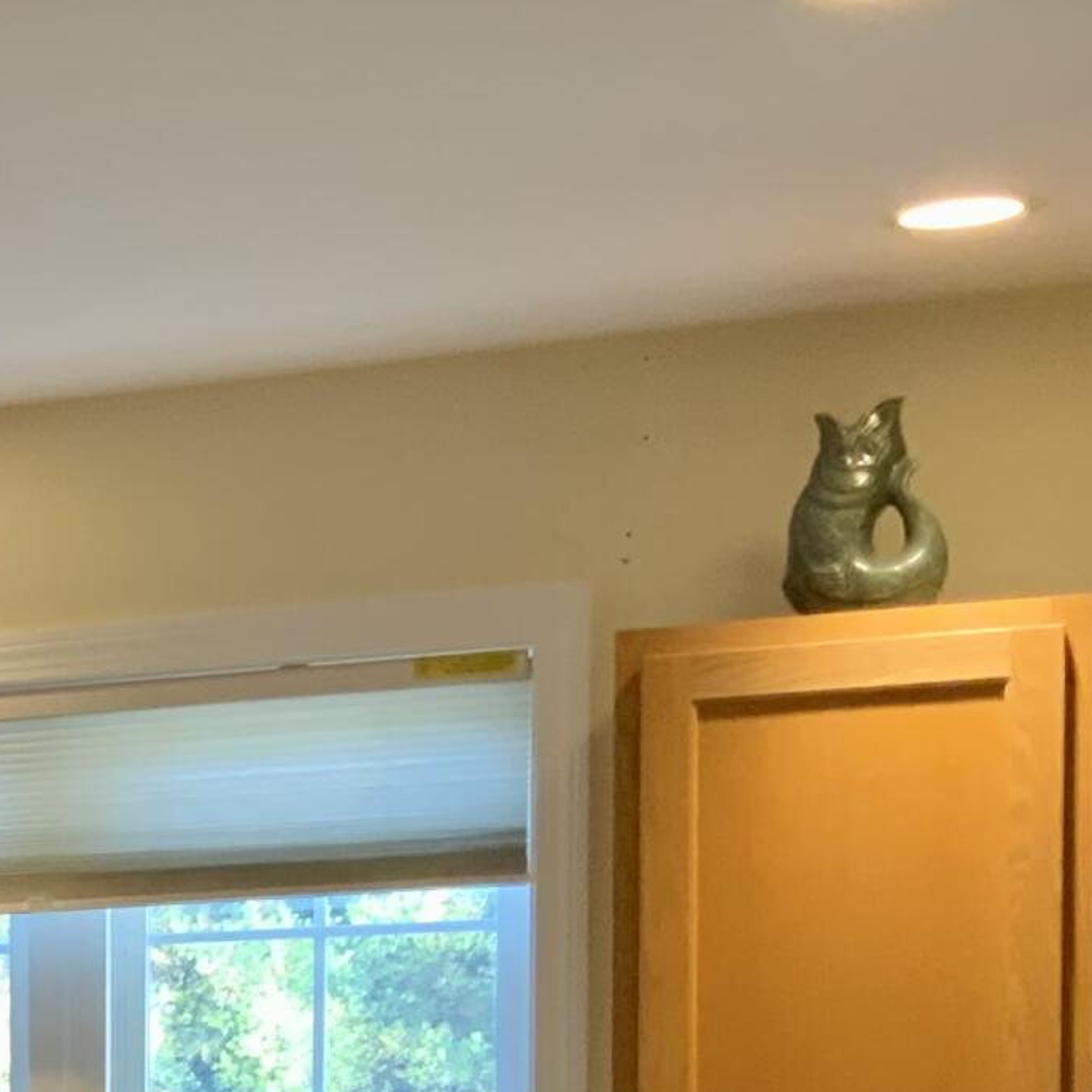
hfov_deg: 13.8
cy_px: 1450
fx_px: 3997
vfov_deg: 14.8
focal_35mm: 112
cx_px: -917
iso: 100
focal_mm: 3
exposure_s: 1/60
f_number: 1.8
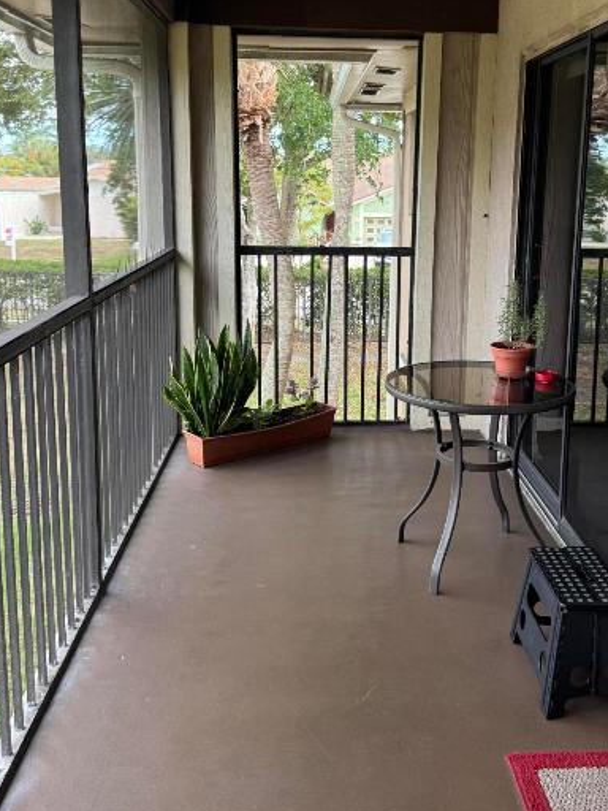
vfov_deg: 51.0
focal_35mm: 36
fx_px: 843
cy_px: 323
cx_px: 358
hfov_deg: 39.5
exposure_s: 1/121
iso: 125
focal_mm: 6.76
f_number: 1.78
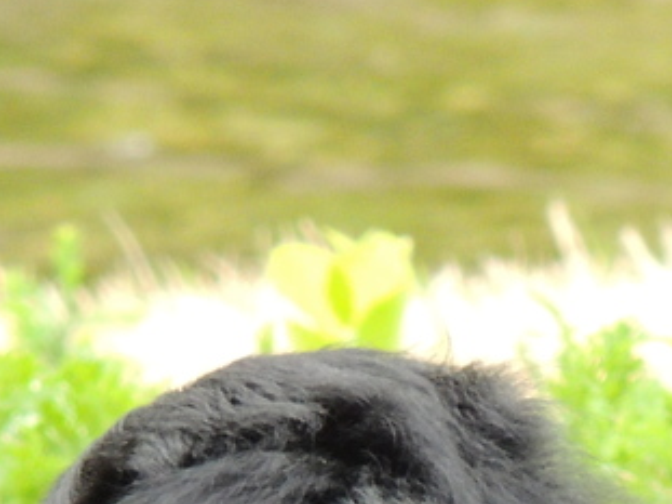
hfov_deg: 0.7
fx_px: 55907
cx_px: 95
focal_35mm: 2881
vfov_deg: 0.5
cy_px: 941
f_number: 5
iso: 400
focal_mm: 124.8
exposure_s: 1/250
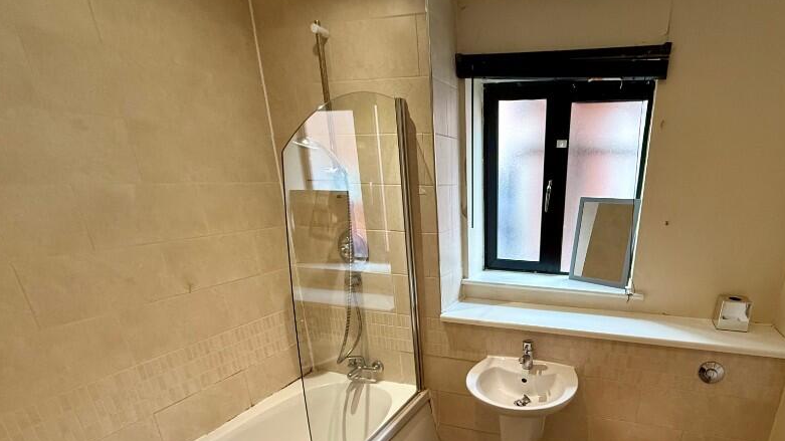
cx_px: 506
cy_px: 342
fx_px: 416
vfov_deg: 52.8
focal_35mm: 20
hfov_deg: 84.4
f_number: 2.2
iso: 320
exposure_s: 1/100
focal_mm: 2.22
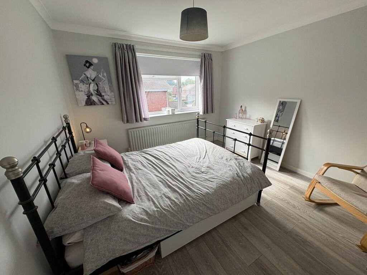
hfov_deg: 102.1
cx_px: 184
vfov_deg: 85.7
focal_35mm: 14
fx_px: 148
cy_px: 138
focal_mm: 2.22
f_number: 2.2
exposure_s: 1/137
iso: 40
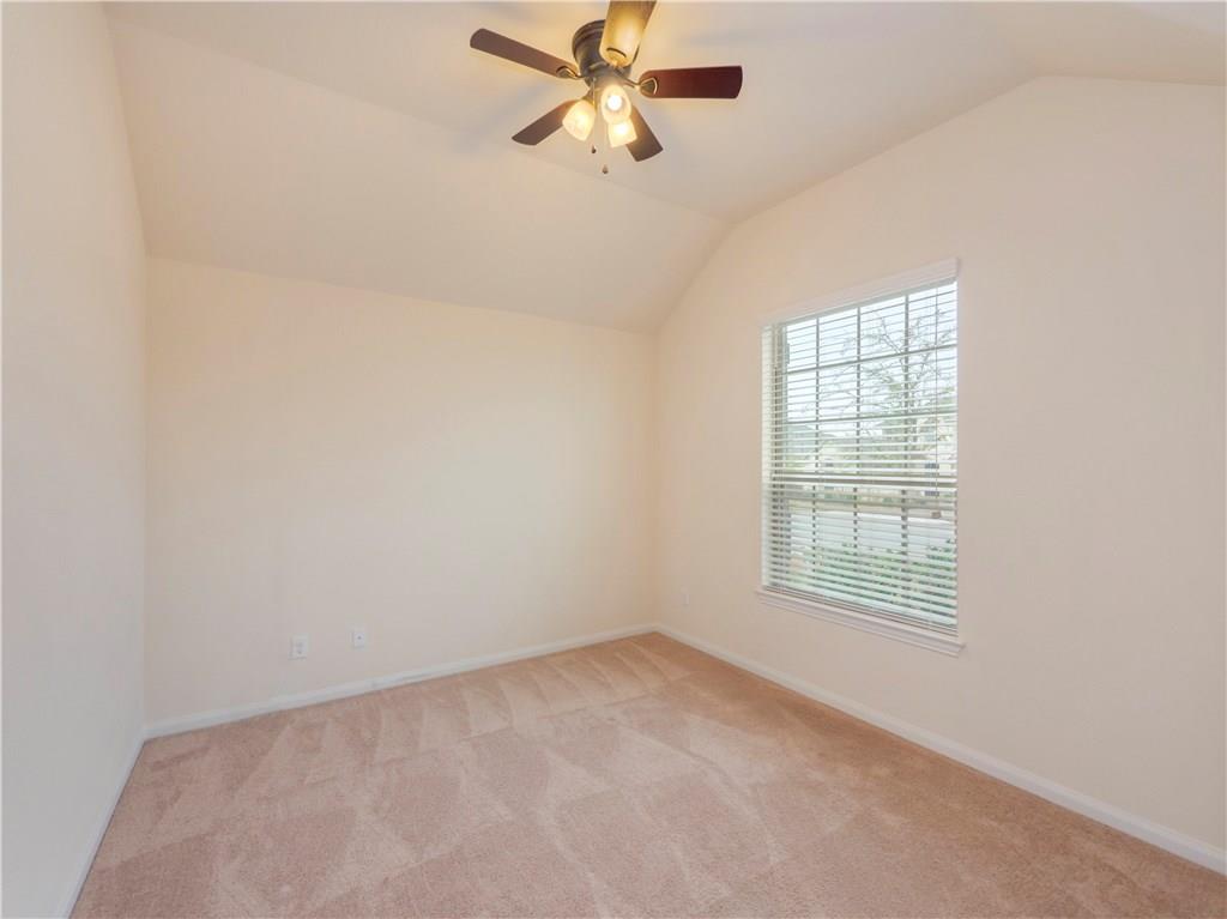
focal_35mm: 14
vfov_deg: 85.6
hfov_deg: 102.1
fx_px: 496
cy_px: 460
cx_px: 614
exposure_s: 1/15
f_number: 4.5
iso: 500
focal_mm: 7
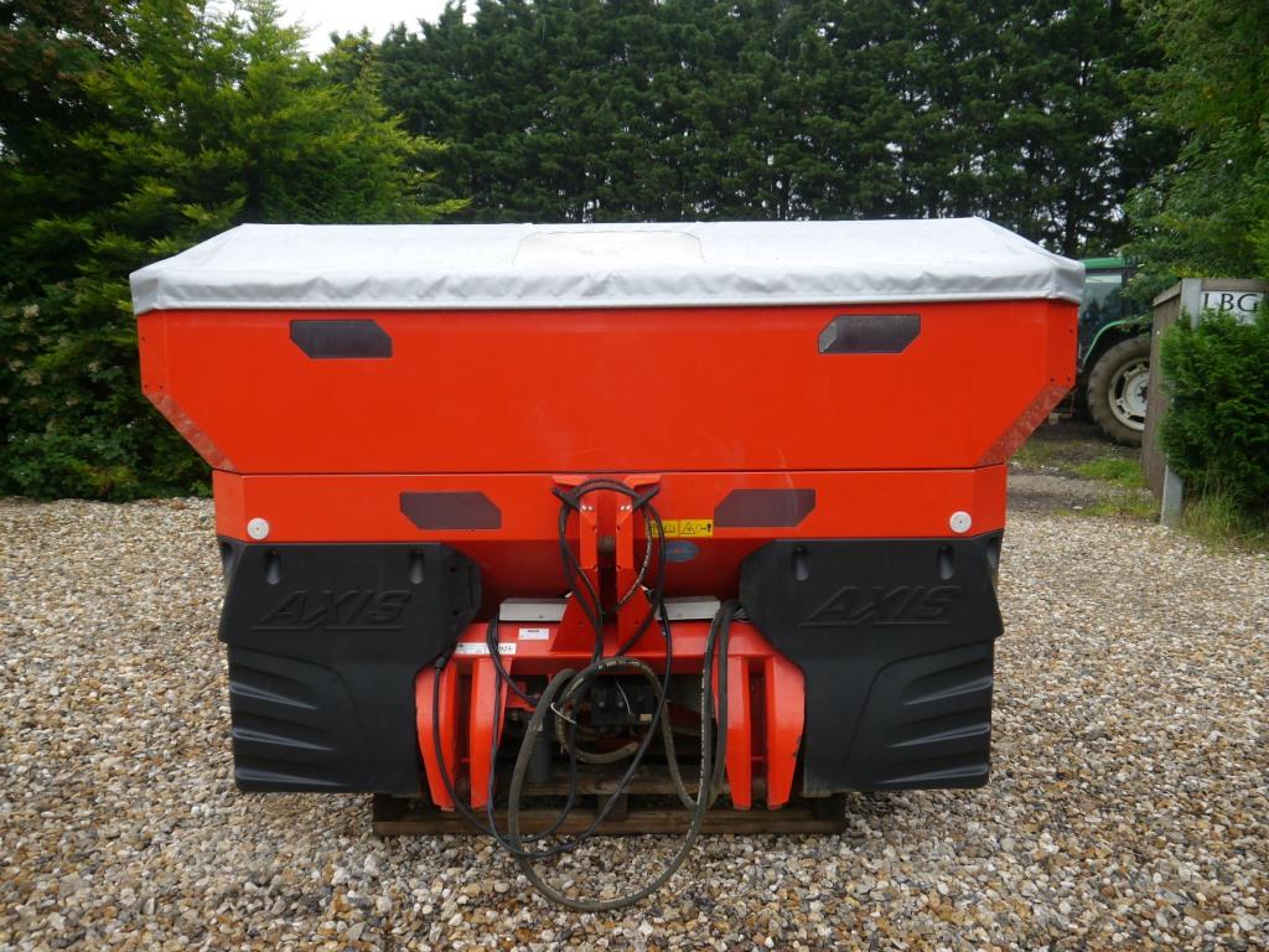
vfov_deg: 49.7
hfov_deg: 63.4
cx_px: 634
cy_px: 476
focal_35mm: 28
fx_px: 1026
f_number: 4.5
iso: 160
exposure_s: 1/200
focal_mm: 14
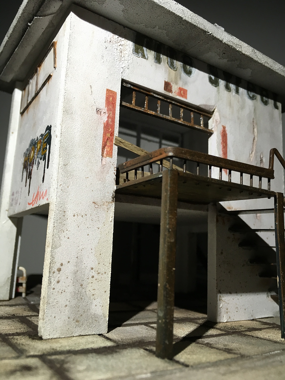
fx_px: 318
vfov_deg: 61.7
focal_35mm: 29
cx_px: 142
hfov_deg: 48.2
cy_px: 190
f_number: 2.2
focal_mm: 4.15
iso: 100
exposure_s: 1/33
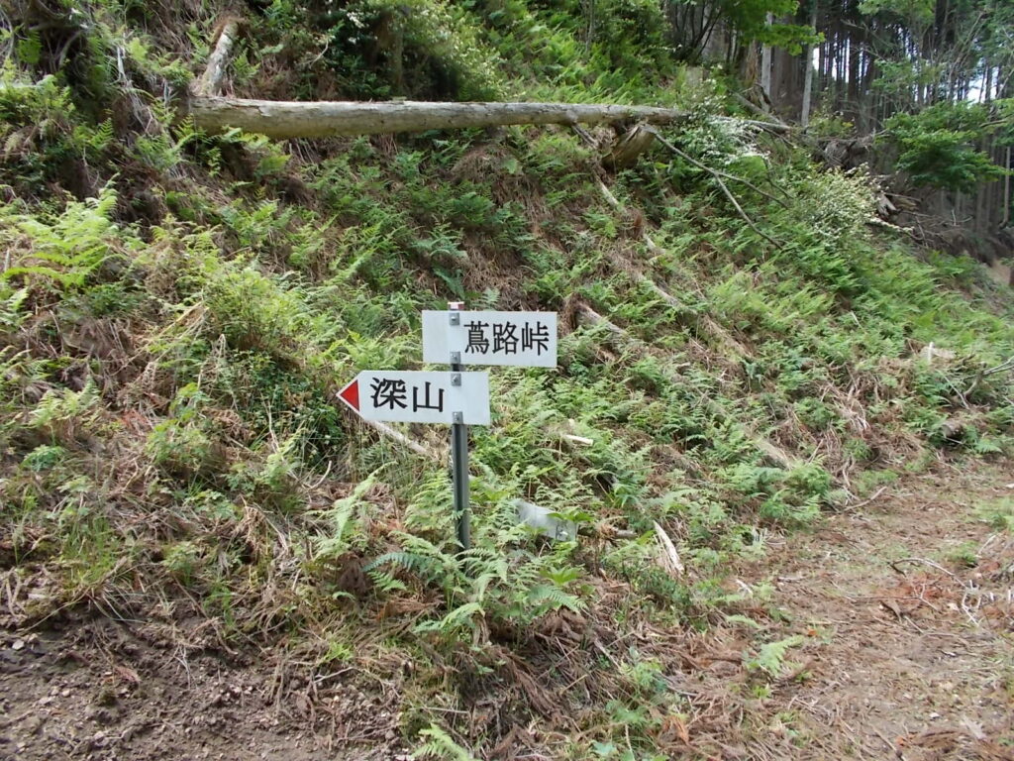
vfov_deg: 53.1
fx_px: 762
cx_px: 507
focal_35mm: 26
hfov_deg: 67.3
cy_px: 380
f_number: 3.2
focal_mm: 4.6
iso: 80
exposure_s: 1/125
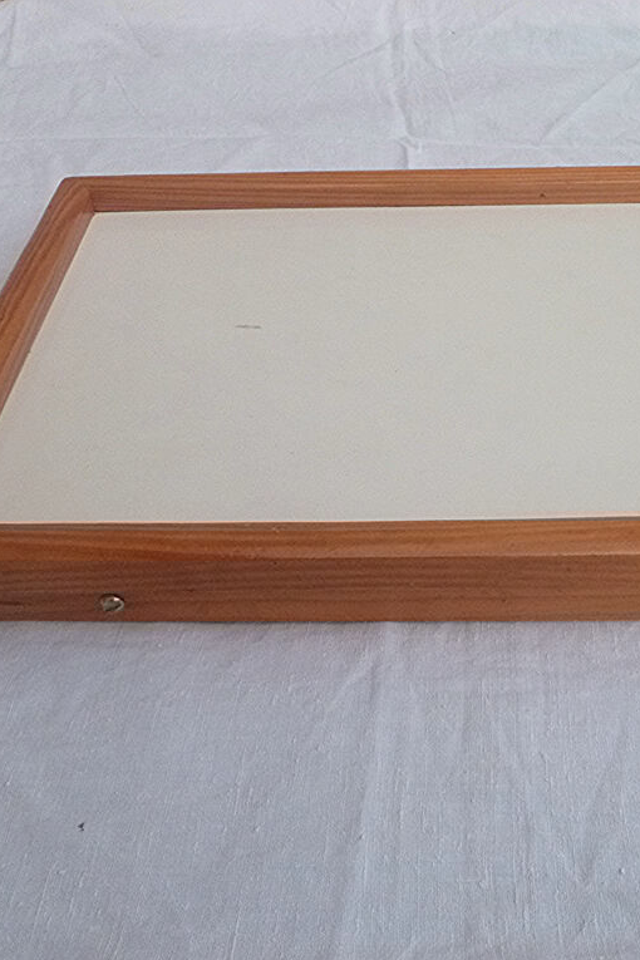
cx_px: 425
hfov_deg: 33.9
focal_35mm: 39
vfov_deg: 49.6
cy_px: 481
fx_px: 1040
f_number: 10
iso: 400
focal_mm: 5
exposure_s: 1/250
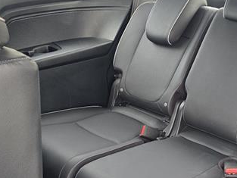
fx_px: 322
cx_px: 199
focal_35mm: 47
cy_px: 126
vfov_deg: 30.5
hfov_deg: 38.4
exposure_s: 1/120
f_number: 1.7
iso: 250
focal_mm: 6.3
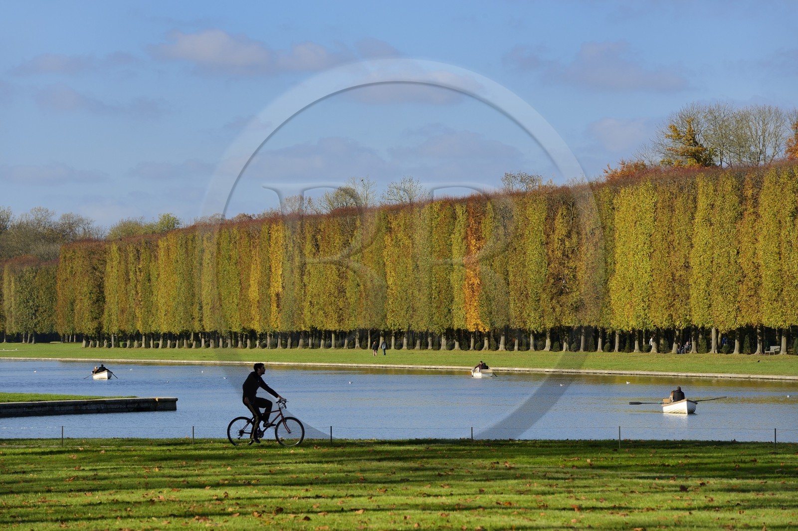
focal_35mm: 200
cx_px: 399
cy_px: 266
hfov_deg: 10.3
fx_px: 4430
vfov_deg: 6.9
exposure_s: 1/250
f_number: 11
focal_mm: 200
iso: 200
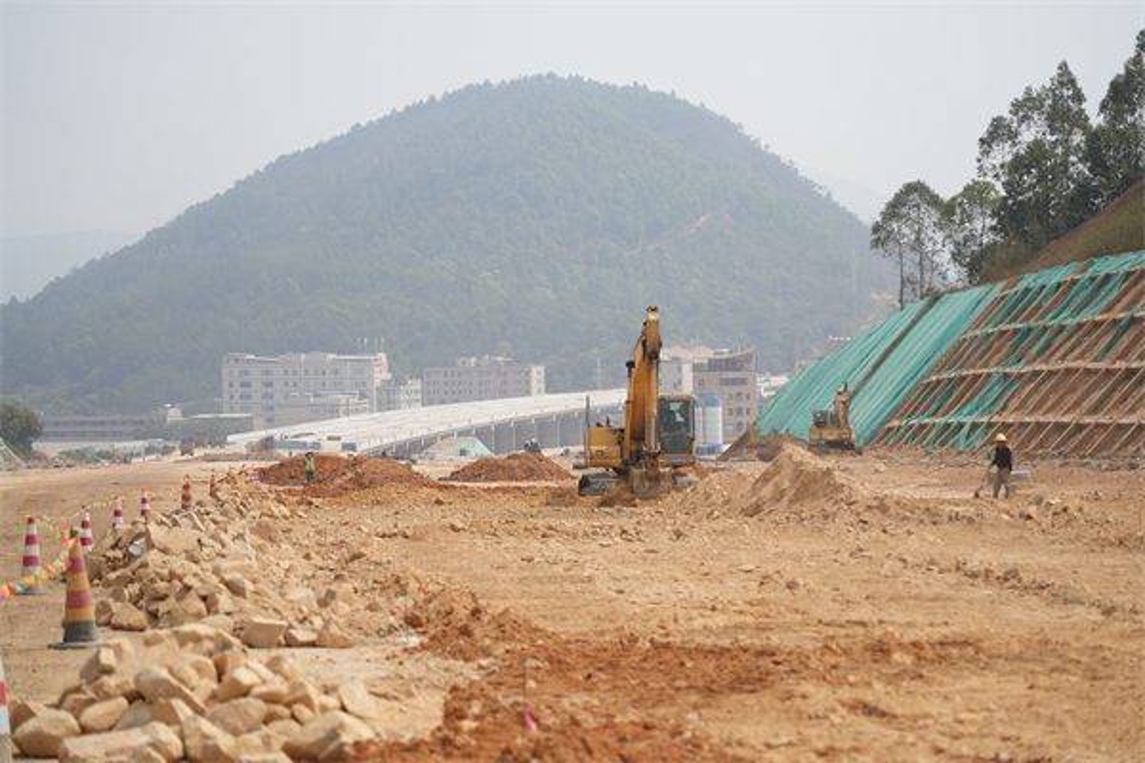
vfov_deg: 13.0
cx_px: 572
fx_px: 3339
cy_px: 382
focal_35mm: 105
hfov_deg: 19.5
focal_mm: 105
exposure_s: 1/800
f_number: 4
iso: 100
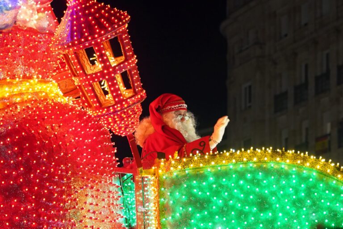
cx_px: 172
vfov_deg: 8.7
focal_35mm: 157
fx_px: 1496
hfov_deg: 13.1
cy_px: 114
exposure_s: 1/50
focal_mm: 105
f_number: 5
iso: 2000
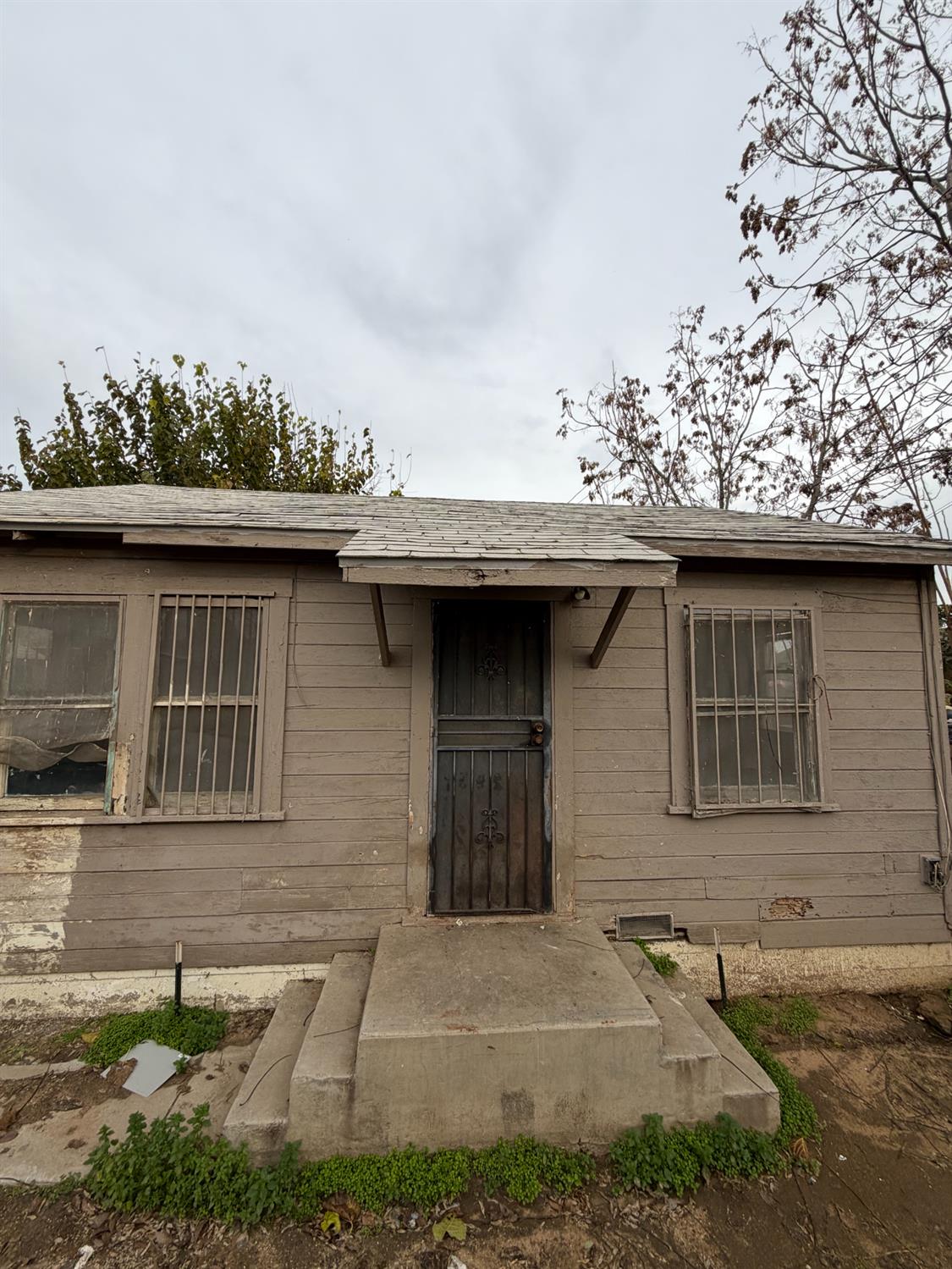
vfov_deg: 102.0
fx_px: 513
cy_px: 634
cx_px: 476
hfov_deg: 85.7
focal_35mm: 14
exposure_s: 1/238
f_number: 2.2
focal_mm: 2.22
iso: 40
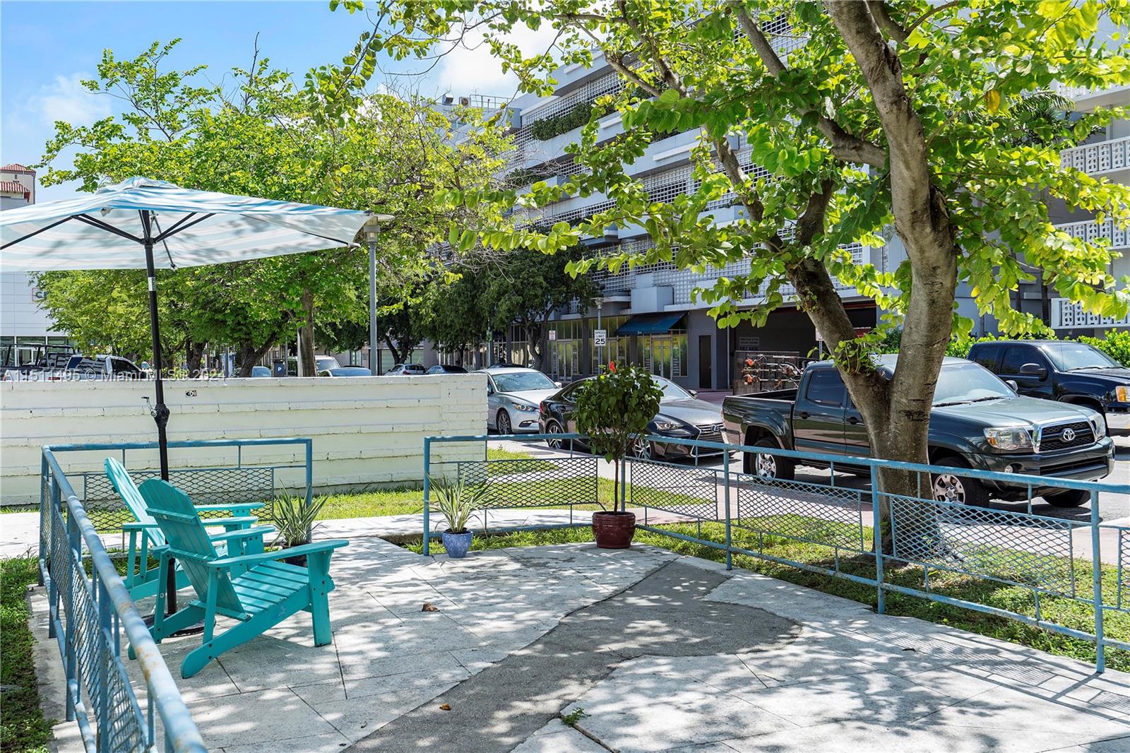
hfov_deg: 54.4
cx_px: 565
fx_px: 1098
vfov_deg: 37.8
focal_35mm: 35
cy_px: 376
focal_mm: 35
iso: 80
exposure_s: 1/160
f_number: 7.1
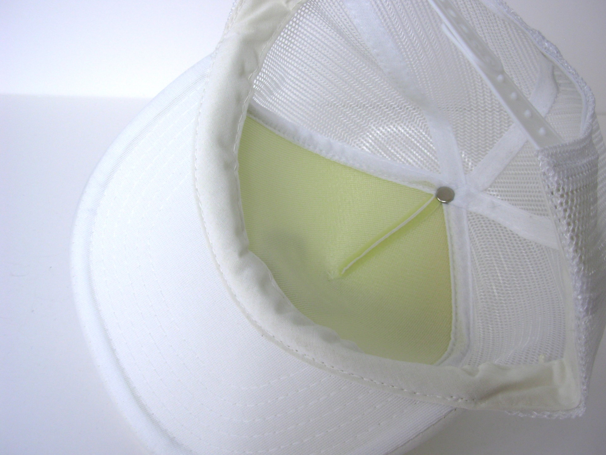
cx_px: 303
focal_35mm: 38
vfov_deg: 37.7
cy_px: 228
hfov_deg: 49.0
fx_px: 665
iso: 50
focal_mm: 6.3
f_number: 2.9
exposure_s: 1/73.9
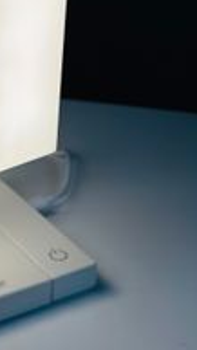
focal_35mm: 108
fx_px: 1004
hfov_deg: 11.0
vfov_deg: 19.6
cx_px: -34
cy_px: 63
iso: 80
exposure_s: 1/2028
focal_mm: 6.86
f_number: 1.78
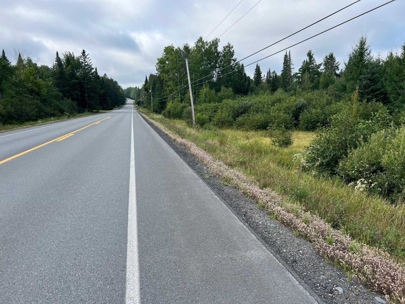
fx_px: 304
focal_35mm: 26
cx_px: 202
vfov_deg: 53.1
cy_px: 152
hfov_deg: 67.3
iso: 50
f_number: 1.5
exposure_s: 1/2457
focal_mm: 5.7
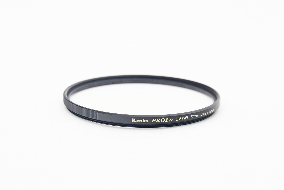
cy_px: 95
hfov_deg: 17.1
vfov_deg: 11.4
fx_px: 947
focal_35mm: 120
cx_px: 142
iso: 1000
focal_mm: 80
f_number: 8
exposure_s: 1/100
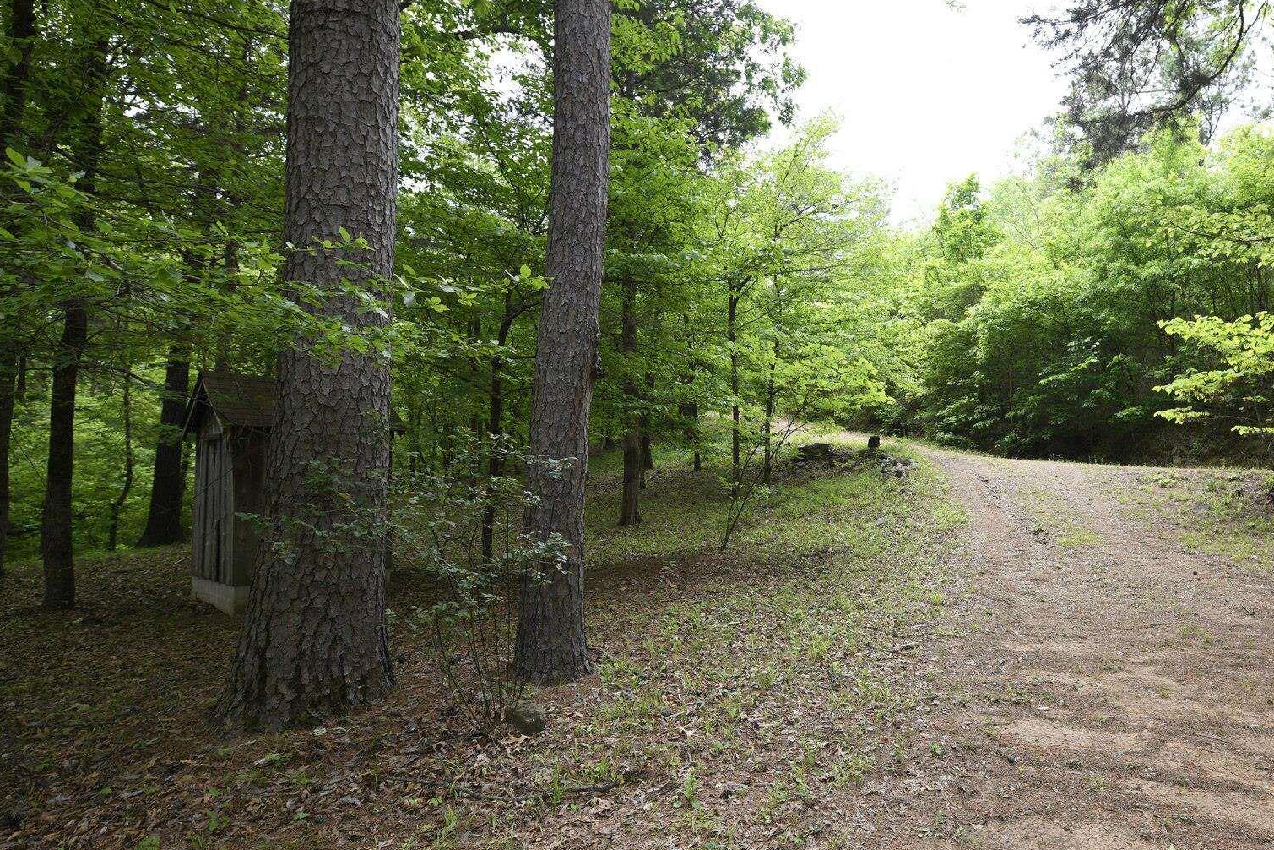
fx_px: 672
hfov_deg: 84.0
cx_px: 845
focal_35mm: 19
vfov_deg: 64.5
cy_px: 436
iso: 64
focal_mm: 14
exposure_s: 1/80
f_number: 4
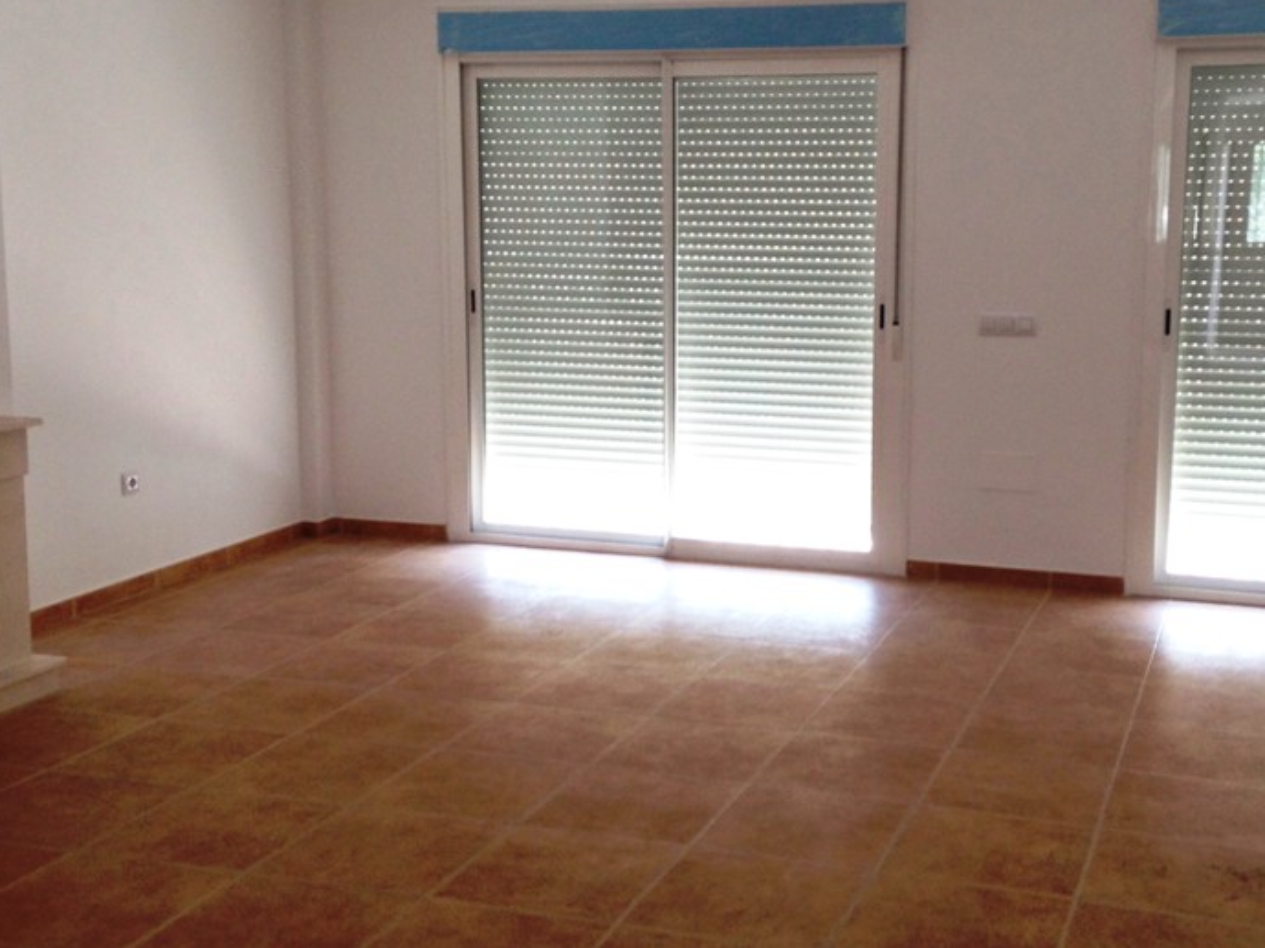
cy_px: 422
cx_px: 752
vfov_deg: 29.6
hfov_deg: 38.8
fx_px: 1790
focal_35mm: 49
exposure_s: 1/40
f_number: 2.4
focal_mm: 4.12
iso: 64
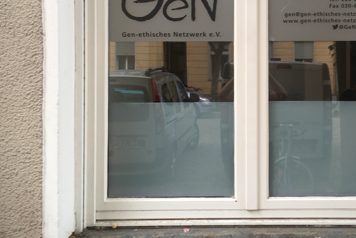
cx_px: 250
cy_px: 67
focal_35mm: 49
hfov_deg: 39.6
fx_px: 485
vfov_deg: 27.2
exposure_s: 1/50
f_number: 2.2
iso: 25
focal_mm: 4.15
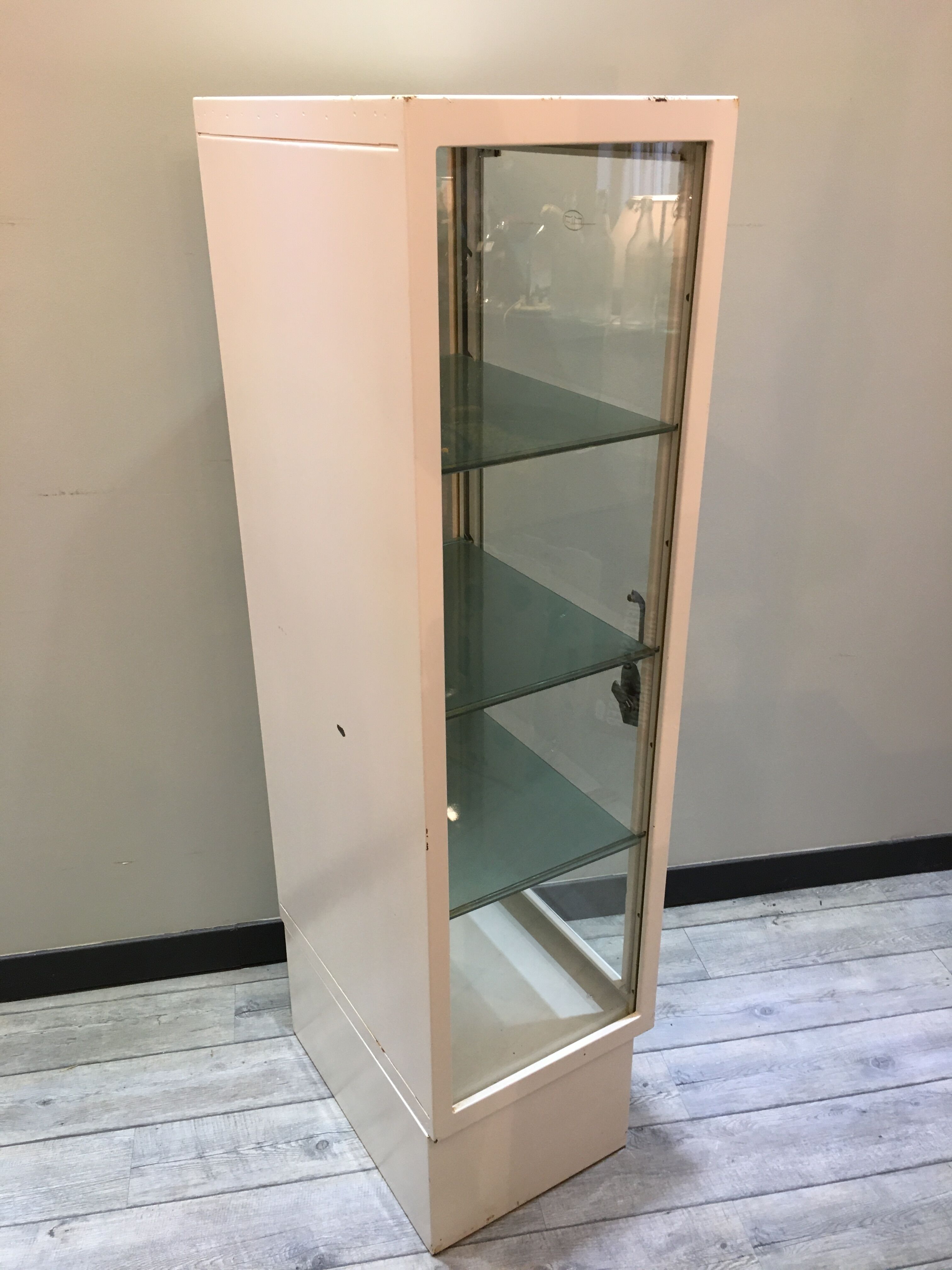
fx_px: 1063
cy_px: 635
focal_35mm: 29
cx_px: 476
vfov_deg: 61.7
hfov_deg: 48.2
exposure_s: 1/33
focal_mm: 4.15
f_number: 2.2
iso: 125
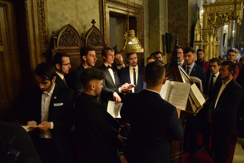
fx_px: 183
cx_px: 122
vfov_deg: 48.0
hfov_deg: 67.4
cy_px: 82
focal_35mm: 27
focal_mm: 18
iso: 2500
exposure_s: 1/40
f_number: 3.5
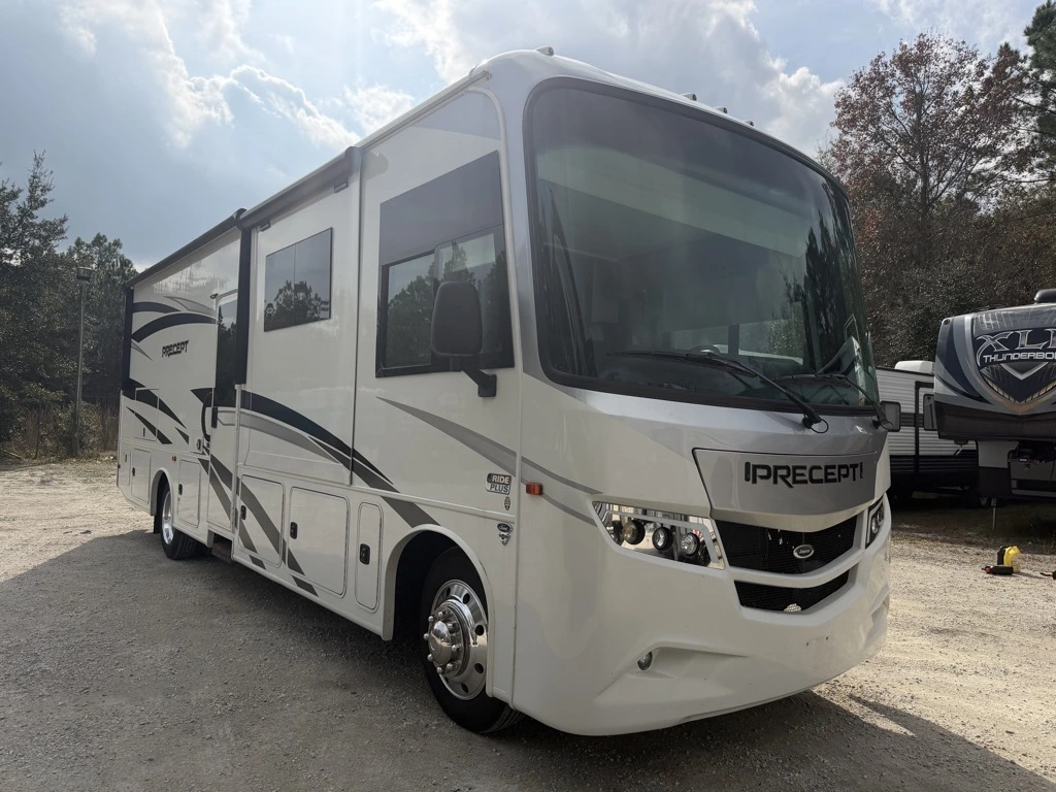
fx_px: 732
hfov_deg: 71.6
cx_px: 528
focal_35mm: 24
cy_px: 396
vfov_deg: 56.8
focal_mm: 6.76
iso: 100
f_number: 1.78
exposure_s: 1/8130
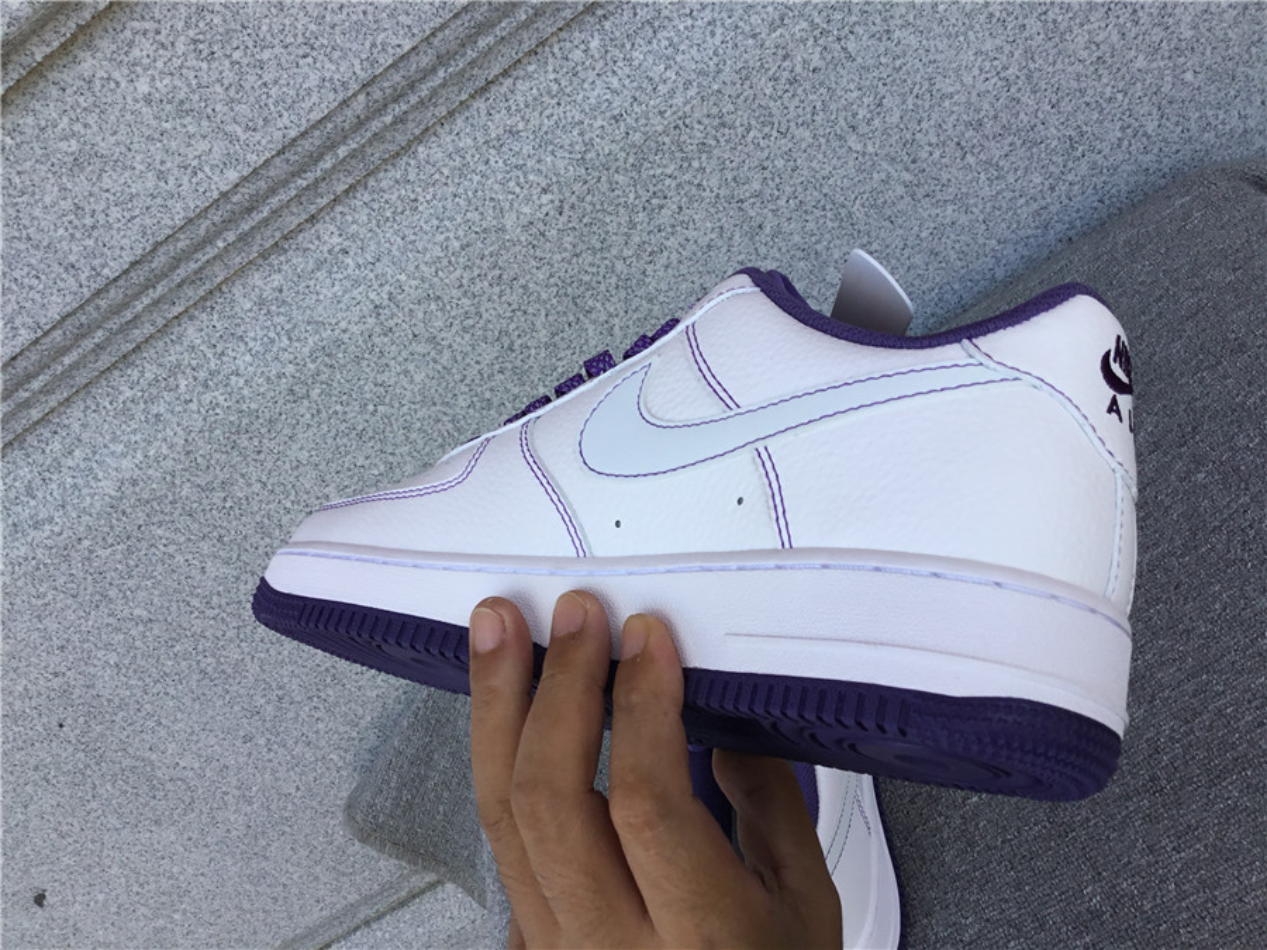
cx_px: 634
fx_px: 1135
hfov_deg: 58.4
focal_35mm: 31
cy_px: 475
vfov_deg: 45.4
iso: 25
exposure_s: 1/382
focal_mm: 3.3
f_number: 2.4
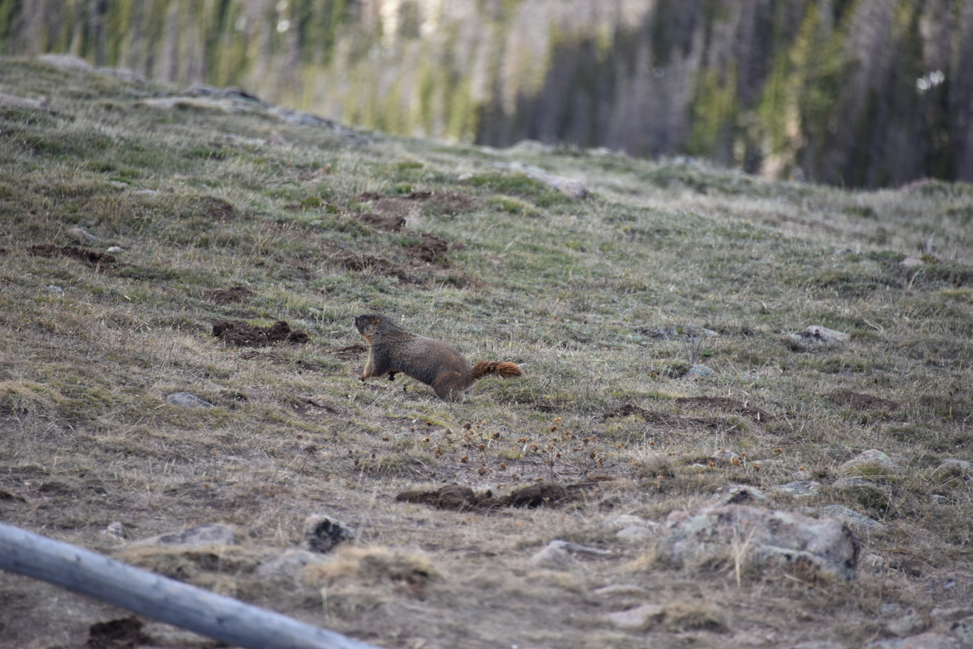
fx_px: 8110
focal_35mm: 300
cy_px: 324
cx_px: 486
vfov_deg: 4.6
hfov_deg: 6.9
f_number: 5.6
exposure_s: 1/640
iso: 560
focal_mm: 300
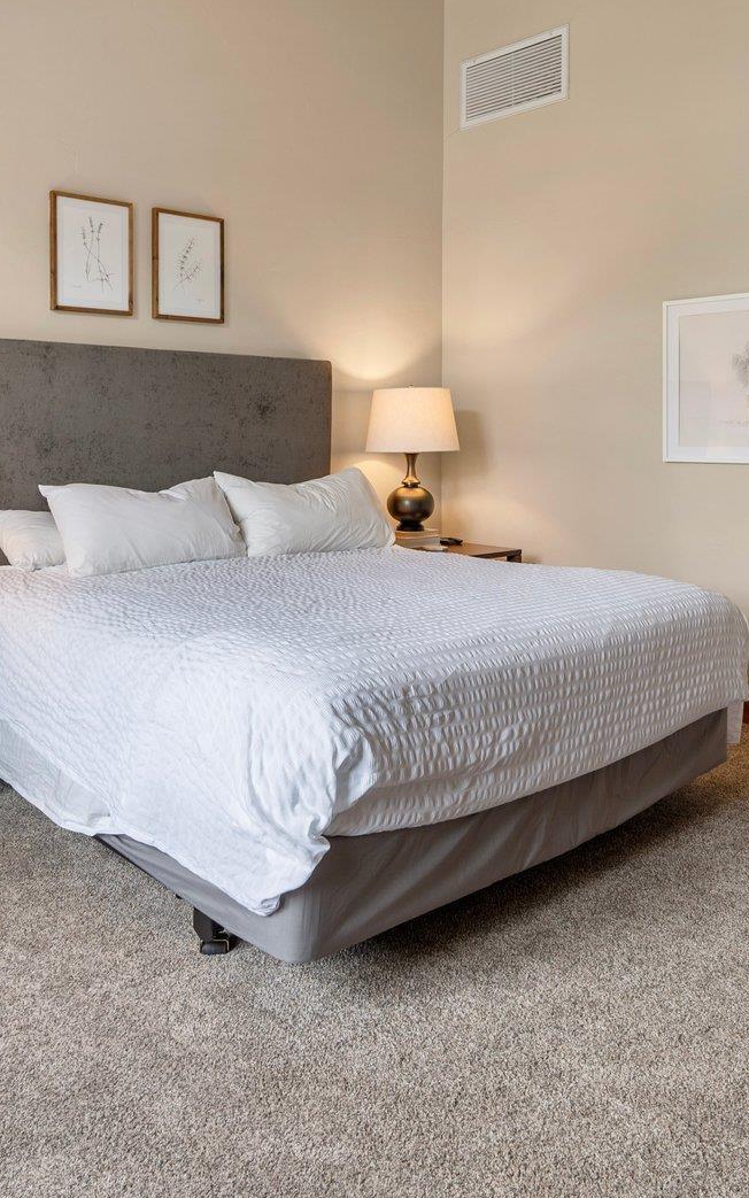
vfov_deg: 62.0
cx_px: 267
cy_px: 448
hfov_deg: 41.4
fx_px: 980
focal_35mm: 30
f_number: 6.3
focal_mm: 15
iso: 160
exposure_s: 1/2.5
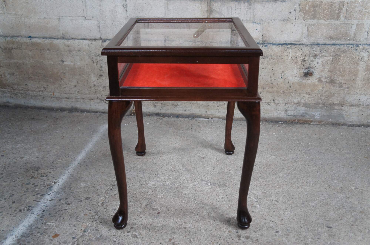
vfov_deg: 35.4
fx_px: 385
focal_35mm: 38
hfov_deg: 51.4
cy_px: 122
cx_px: 185
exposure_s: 1/100
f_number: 4
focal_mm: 25
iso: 1600
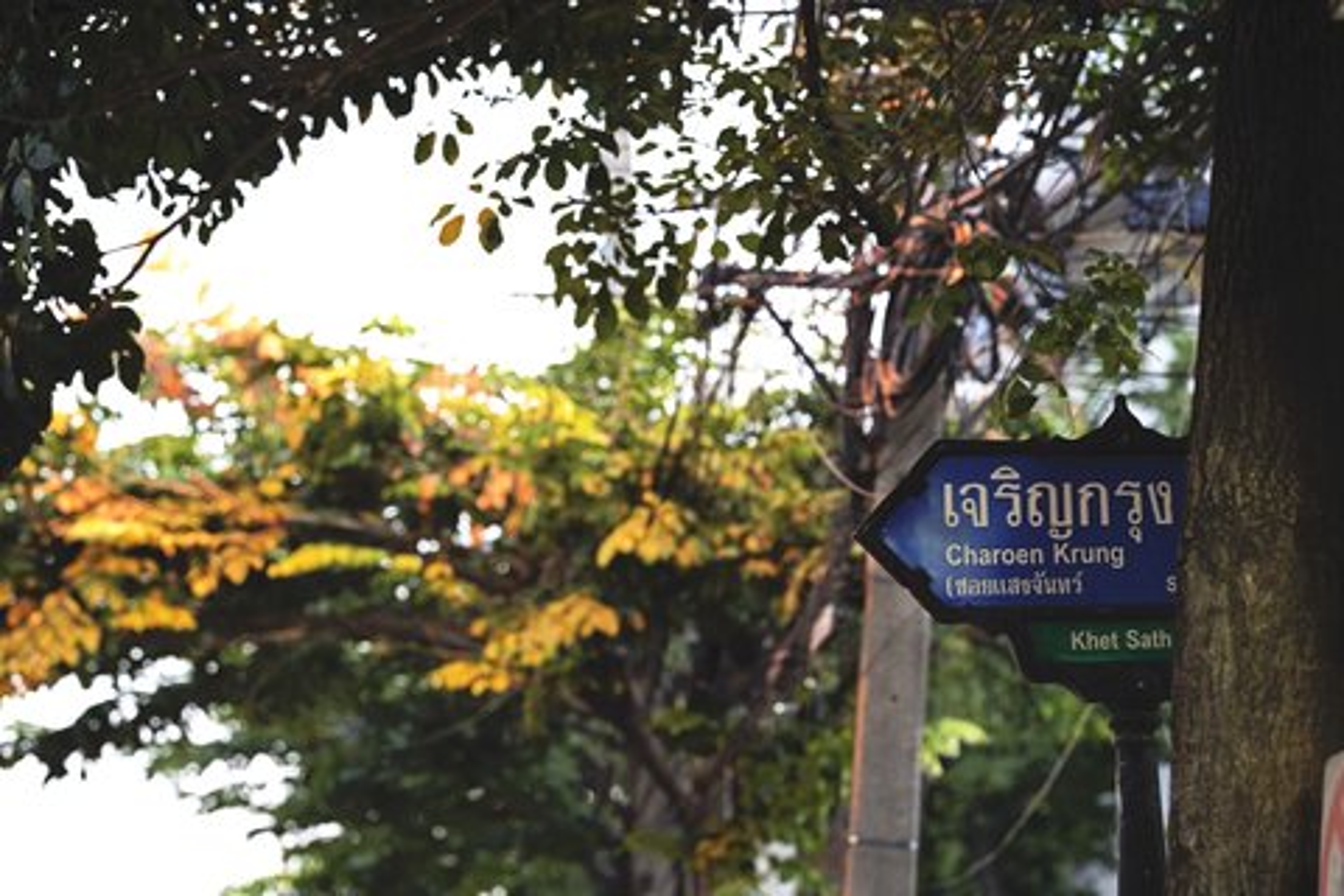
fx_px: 5040
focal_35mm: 135
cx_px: 672
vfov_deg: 10.2
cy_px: 448
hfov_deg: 15.2
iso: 3200
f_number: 3.5
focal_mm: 135
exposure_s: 1/100
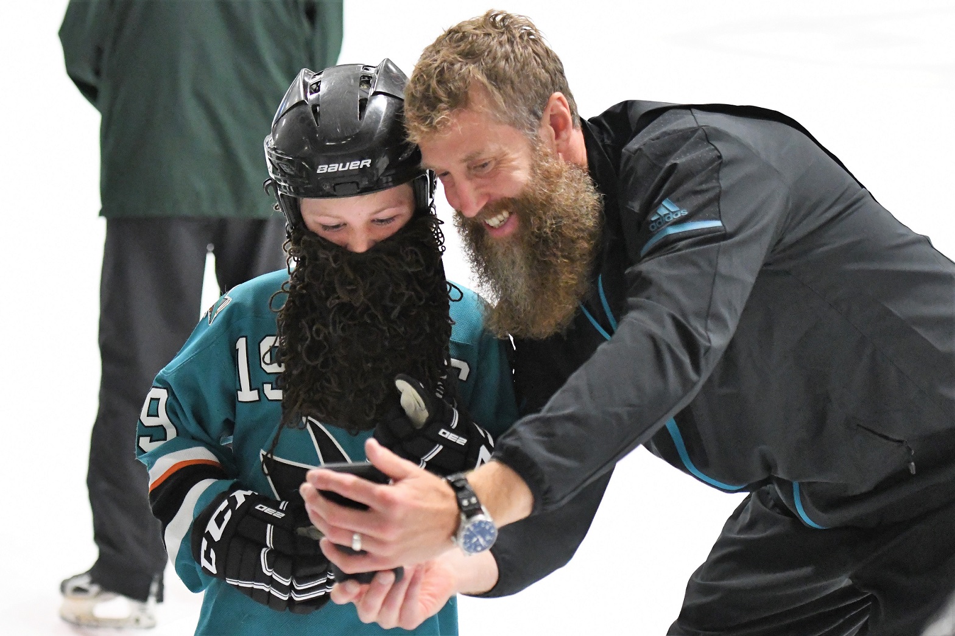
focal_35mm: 105
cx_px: 478
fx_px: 2785
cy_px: 318
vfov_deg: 13.0
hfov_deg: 19.5
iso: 10000
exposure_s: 1/1000
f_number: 2.8
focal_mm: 70
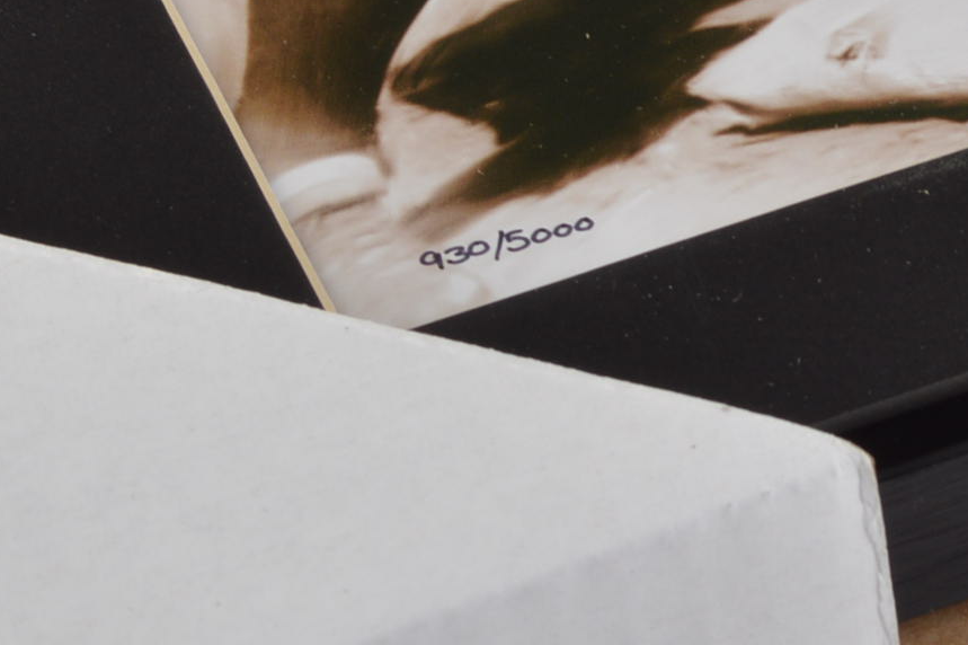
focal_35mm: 210
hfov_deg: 9.6
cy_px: -401
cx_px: 1362
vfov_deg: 6.4
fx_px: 5644
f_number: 11
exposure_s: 1/125
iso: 100
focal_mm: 40
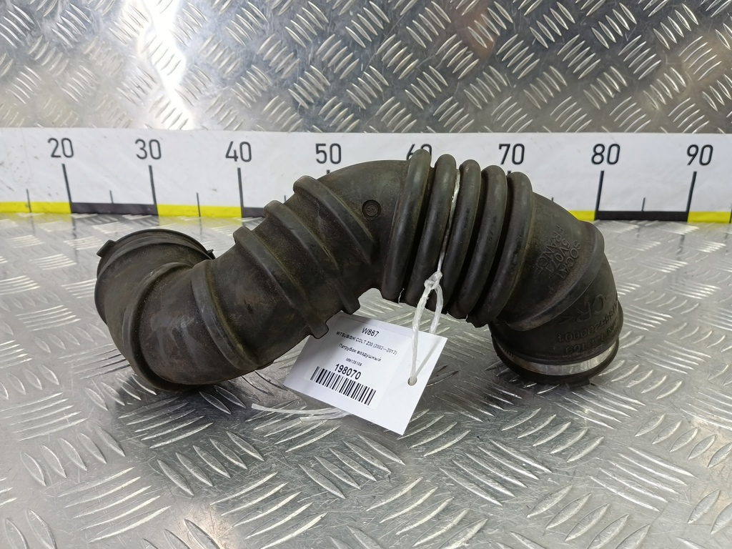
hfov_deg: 73.9
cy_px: 274
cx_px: 366
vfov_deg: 58.9
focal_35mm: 23
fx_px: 486
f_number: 1.6
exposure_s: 1/50
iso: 193
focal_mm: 4.11
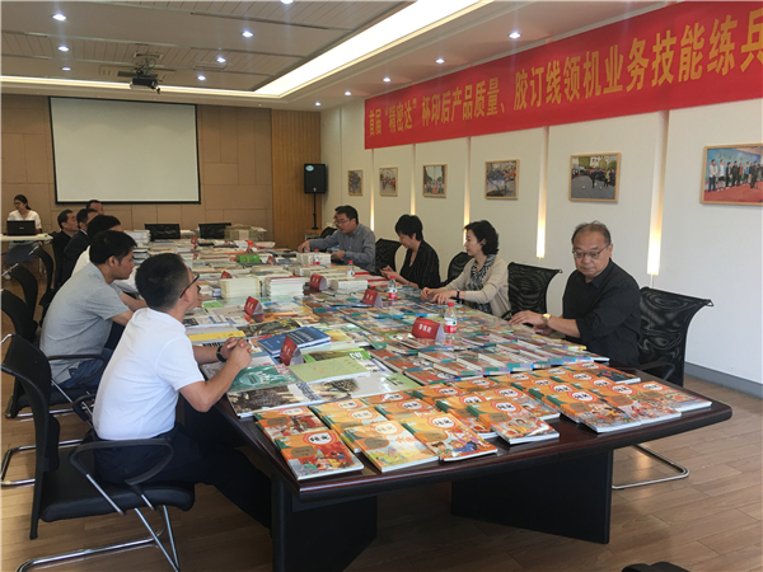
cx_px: 382
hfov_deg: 61.7
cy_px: 286
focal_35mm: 29
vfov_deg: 48.2
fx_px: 639
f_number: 2.2
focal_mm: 4.15
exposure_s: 1/33
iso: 32
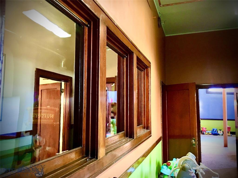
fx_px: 199
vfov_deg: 48.2
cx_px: 119
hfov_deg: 61.7
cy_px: 89
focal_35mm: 29
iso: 80
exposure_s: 1/4
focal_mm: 4.15
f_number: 2.2
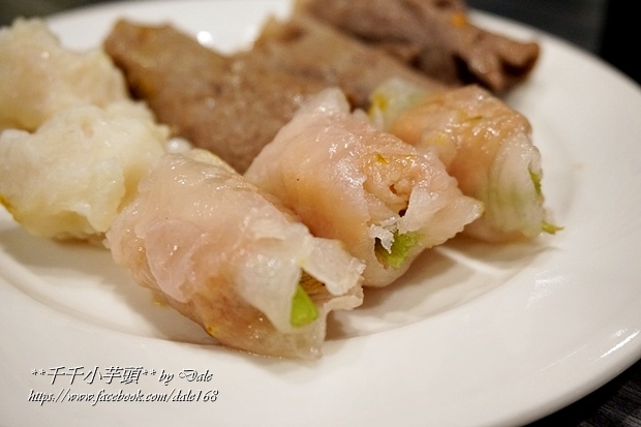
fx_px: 774
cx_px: 320
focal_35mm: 44
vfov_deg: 30.8
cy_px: 214
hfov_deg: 45.0
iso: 1600
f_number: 4.5
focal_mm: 29
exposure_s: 1/60
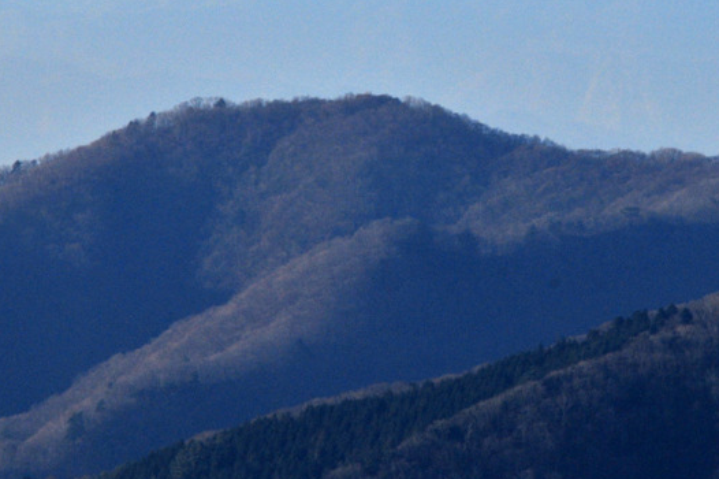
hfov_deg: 1.8
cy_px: 31
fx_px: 23292
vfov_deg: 1.2
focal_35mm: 1167
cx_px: 585
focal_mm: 400
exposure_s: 1/320
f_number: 13
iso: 200
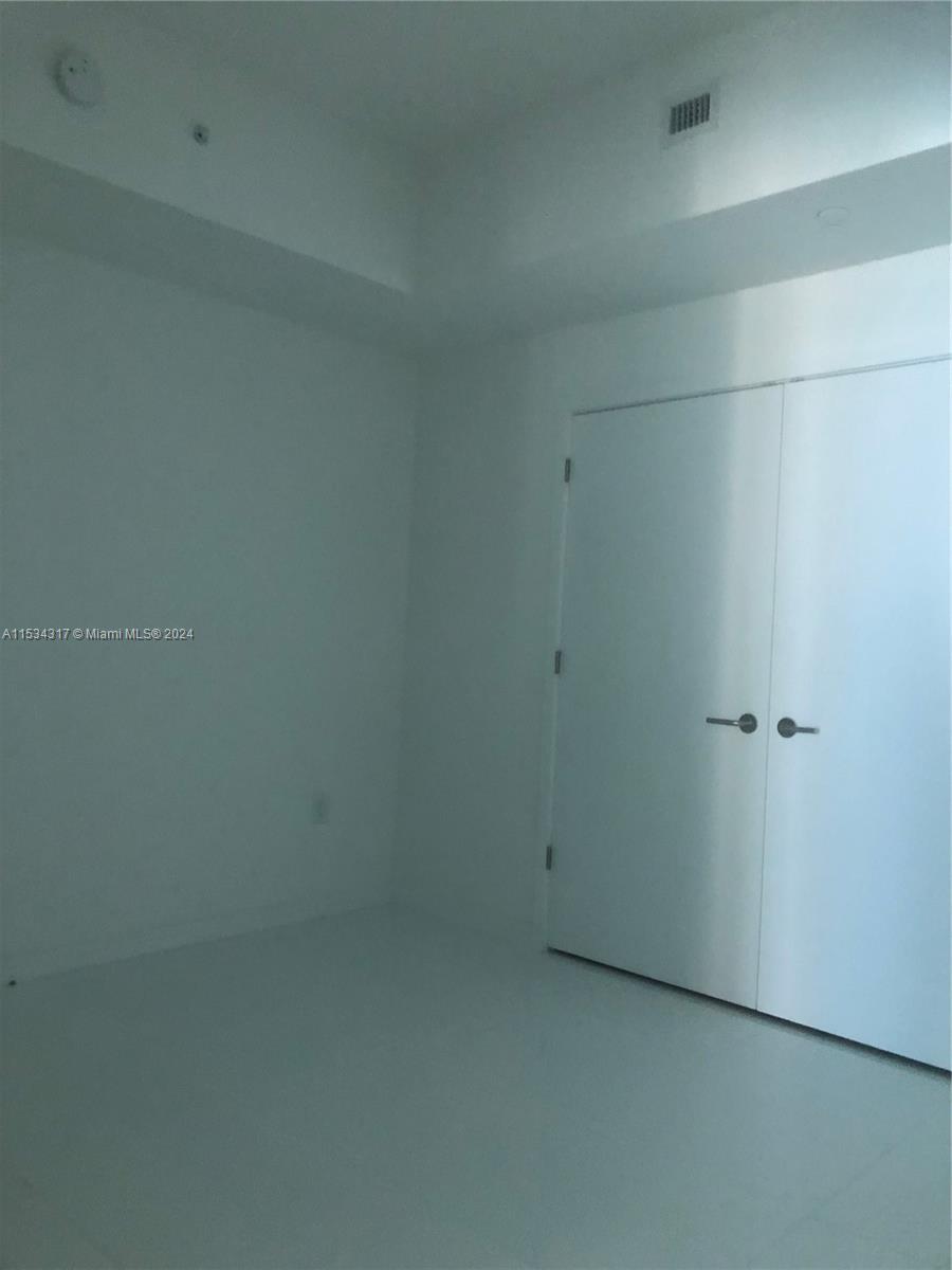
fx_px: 1027
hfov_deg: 49.7
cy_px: 635
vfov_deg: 63.4
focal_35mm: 28
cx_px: 476
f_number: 1.8
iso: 100
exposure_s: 1/15
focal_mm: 3.99
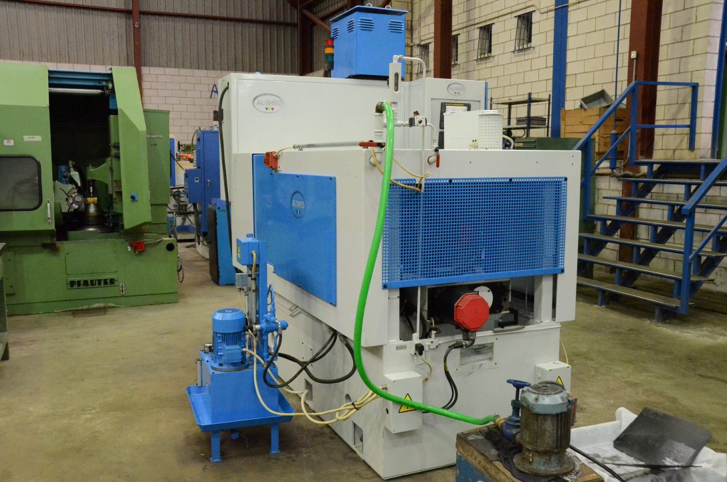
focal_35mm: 33
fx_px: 665
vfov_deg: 39.8
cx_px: 364
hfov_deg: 57.3
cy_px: 241
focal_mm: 22
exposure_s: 1/160
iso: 6400
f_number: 6.3
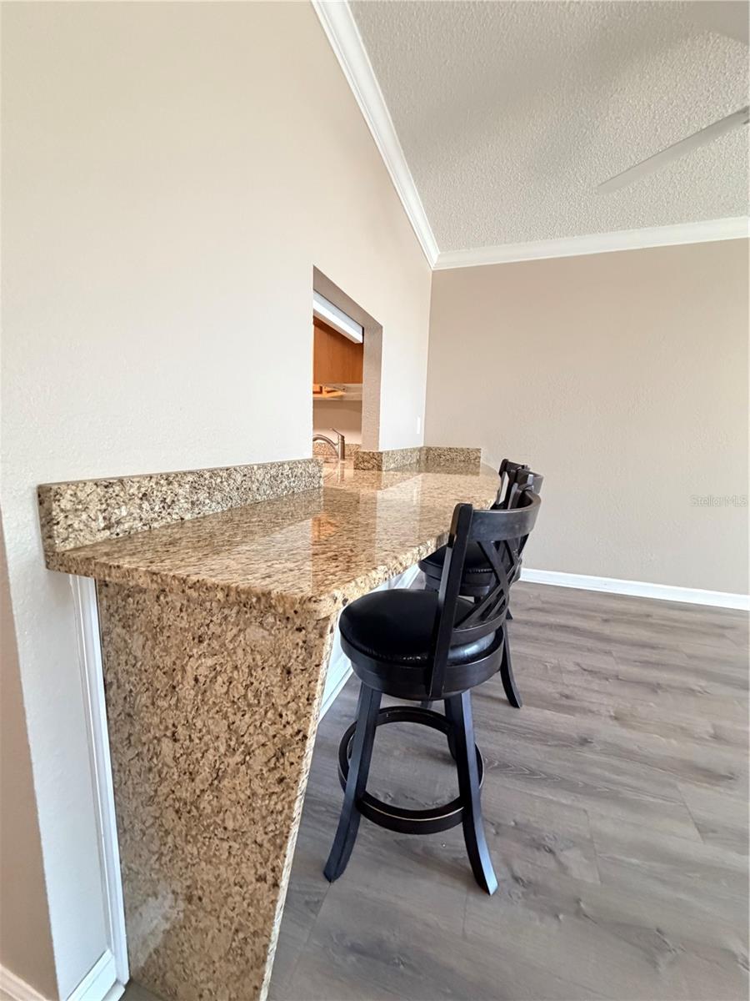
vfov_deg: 102.1
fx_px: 404
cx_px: 375
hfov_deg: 85.7
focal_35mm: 14
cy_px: 500
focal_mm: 2.22
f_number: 2.2
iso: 800
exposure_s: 1/60
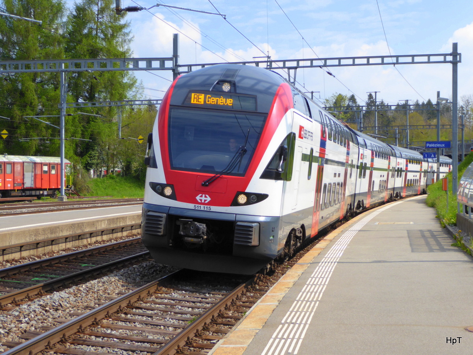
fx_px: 888
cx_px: 236
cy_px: 178
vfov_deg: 22.6
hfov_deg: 29.8
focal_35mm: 65
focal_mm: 10.9
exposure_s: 1/400
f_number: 4.3
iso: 80
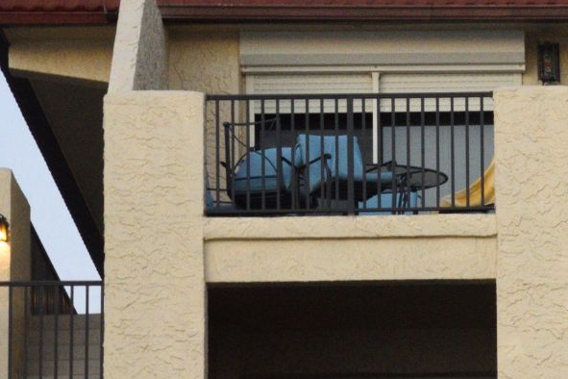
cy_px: 278
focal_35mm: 416
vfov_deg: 3.3
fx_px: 6563
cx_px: 706
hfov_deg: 4.9
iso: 5000
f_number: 20
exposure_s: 1/25
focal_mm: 120
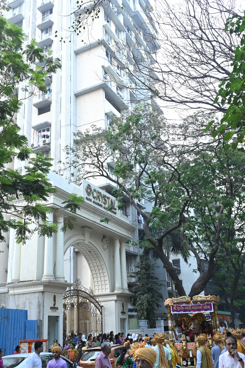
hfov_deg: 36.9
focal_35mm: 36
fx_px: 367
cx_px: 122
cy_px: 184
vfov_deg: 53.1
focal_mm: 24
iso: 2500
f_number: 5.6
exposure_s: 1/125
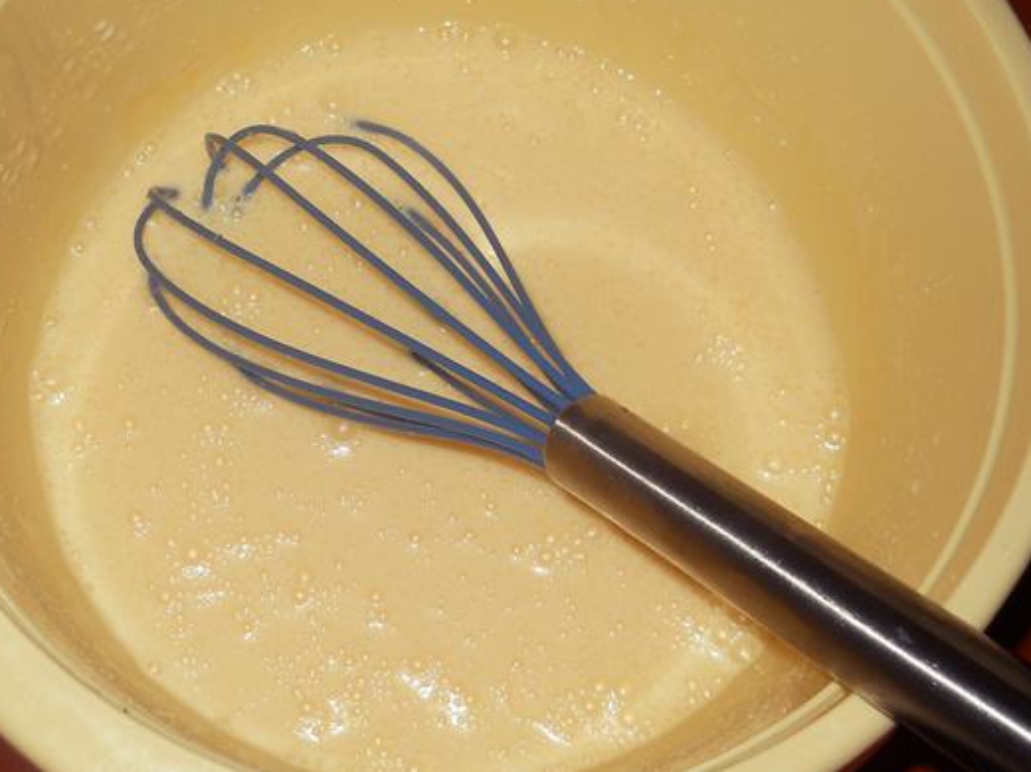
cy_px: 315
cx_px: 420
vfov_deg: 23.2
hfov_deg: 30.7
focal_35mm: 63
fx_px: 1875
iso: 80
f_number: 5.5
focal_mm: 6.72
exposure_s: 1/30
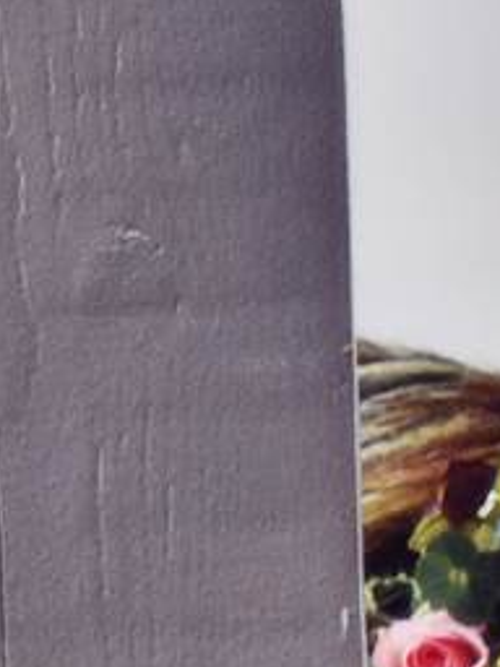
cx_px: -94
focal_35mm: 432
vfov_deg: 4.6
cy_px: 1088
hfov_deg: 3.4
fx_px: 8320
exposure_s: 1/60
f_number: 5.3
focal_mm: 48
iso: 2000
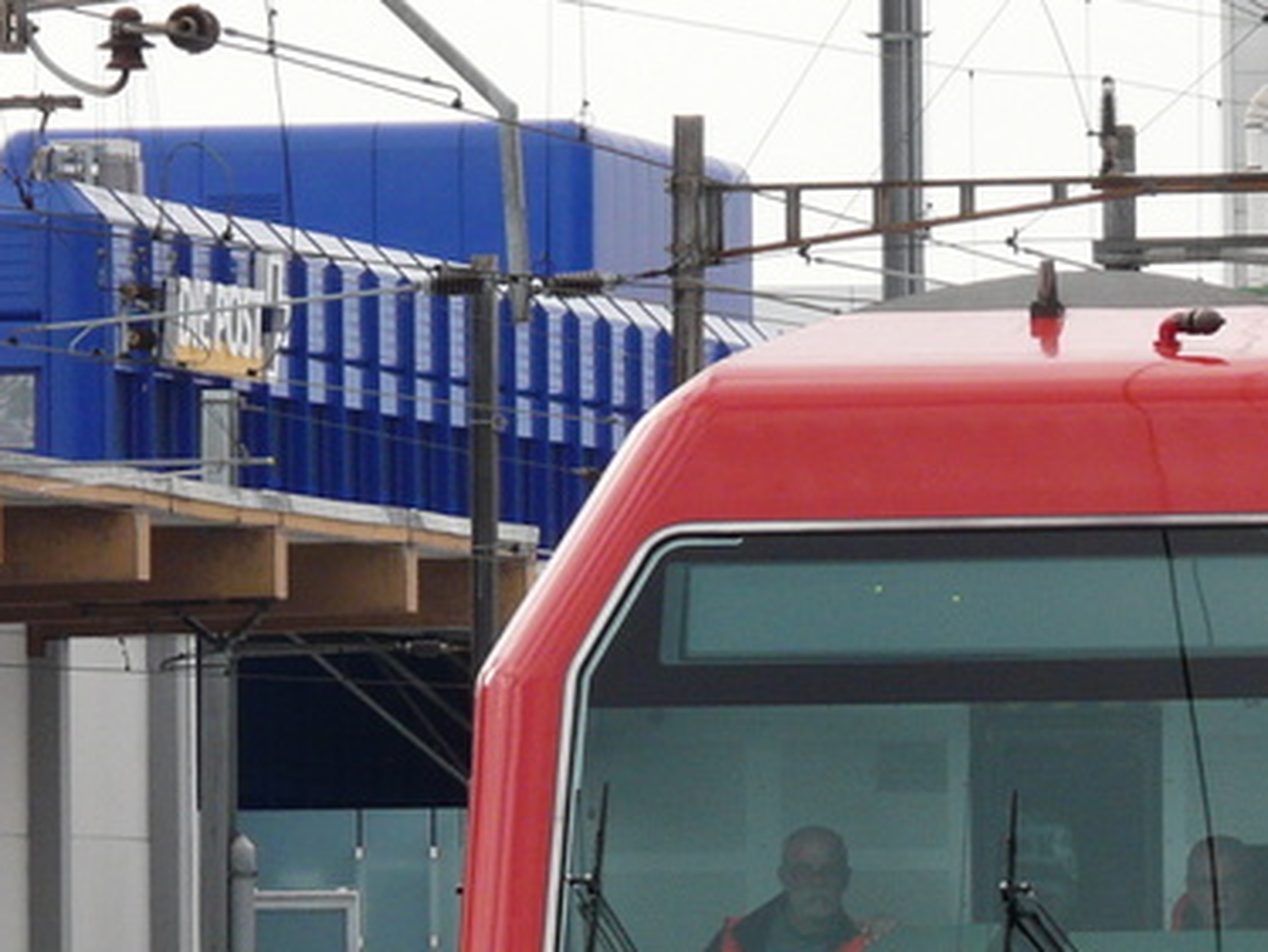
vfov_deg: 3.3
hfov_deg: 4.4
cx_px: 1085
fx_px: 16458
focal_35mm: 449
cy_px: 1057
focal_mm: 27.6
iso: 100
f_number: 5.6
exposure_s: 1/200
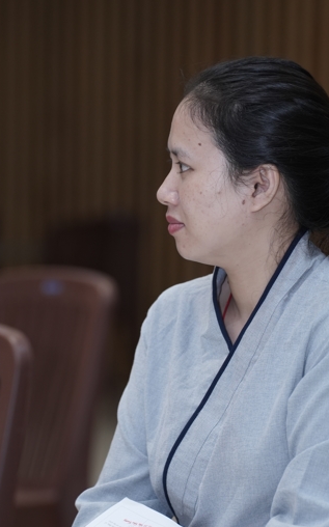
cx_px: 156
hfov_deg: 5.8
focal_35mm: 227
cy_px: 344
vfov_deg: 9.2
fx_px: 3260
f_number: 2.8
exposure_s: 1/125
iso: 500
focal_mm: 116
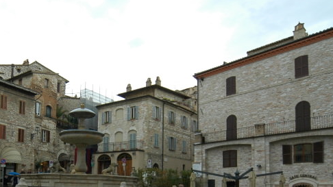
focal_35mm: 31
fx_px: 274
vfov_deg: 35.5
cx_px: 97
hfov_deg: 60.3
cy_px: 168
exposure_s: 1/100
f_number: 9
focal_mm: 12
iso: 400
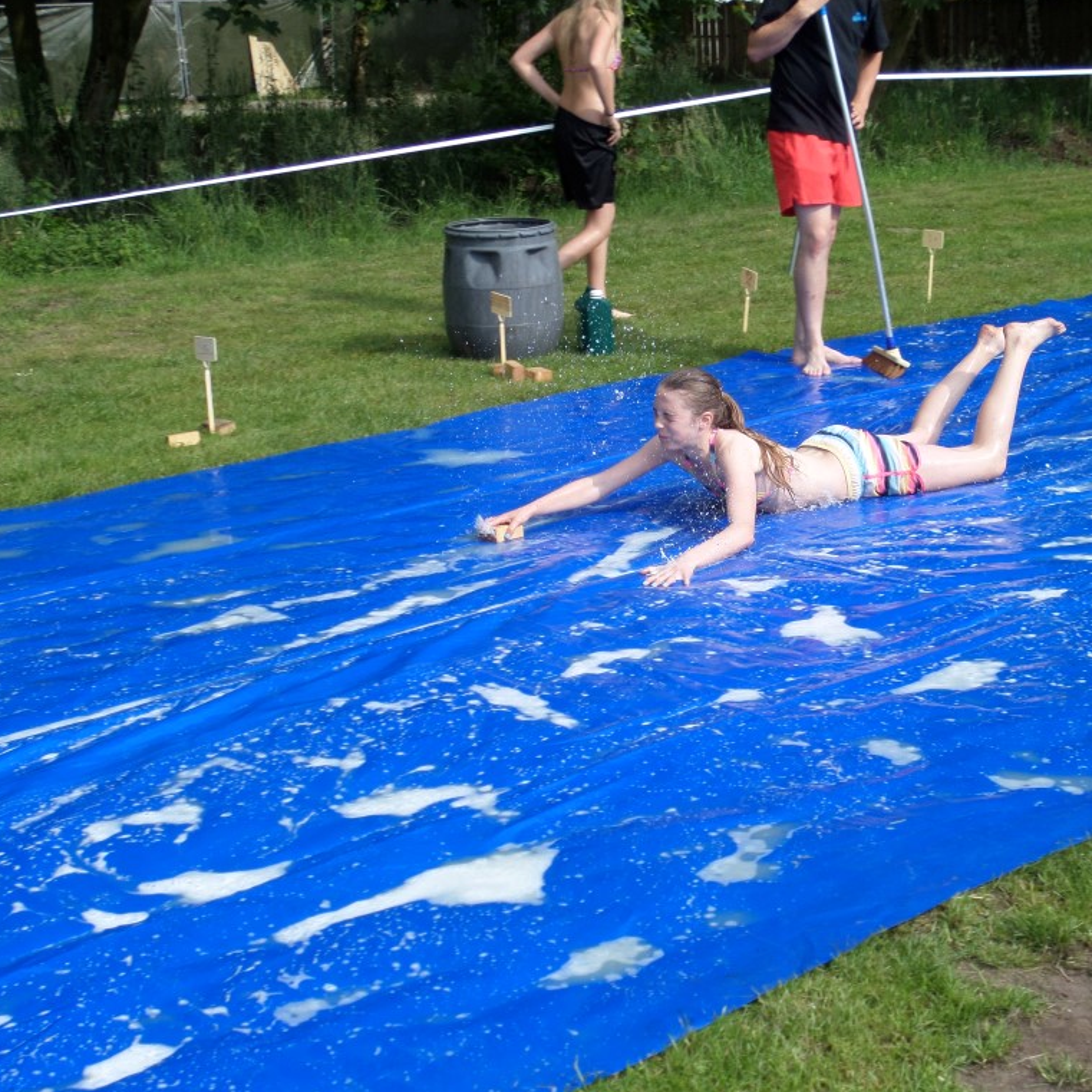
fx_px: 2248
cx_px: 702
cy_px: 542
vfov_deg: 27.3
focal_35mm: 63
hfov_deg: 27.2
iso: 80
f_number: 3.8
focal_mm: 8.7
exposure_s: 1/350
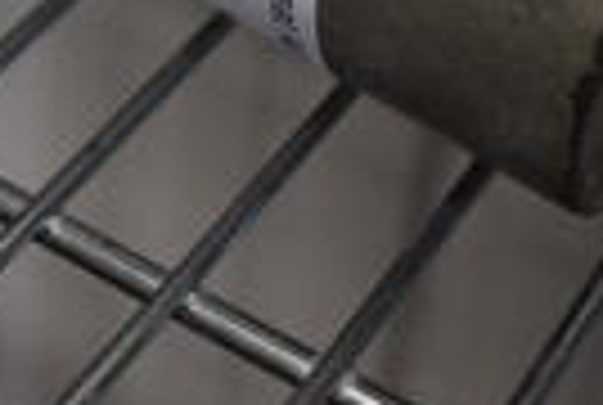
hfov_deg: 15.8
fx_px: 2065
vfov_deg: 10.1
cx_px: -166
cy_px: -495
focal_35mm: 123
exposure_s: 1/160
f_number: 3.5
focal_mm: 18
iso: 800
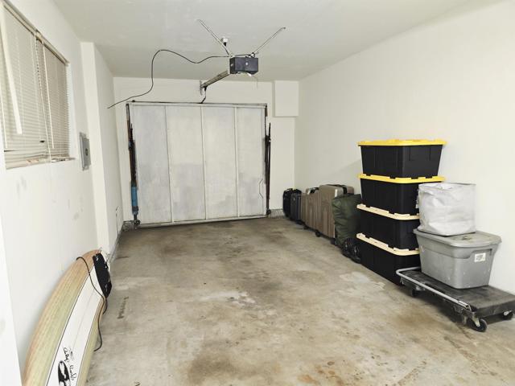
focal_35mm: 23
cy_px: 193
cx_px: 258
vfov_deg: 58.9
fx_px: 342
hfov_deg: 73.9
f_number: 1.7
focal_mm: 6.3
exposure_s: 1/12
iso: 160
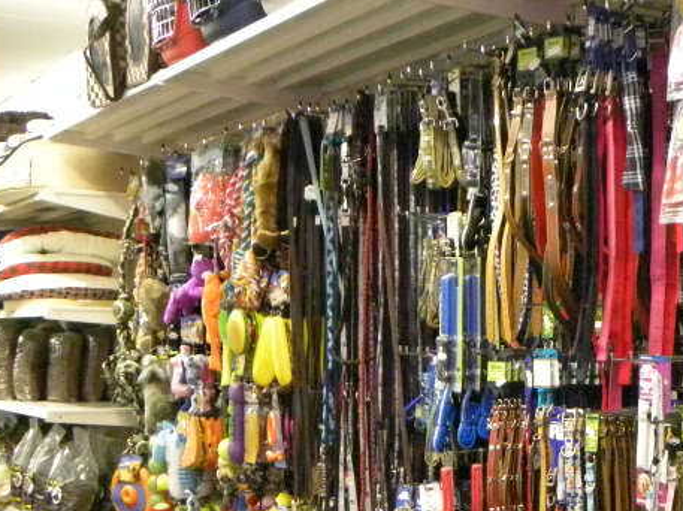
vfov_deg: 19.6
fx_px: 1459
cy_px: 430
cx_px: 554
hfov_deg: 25.8
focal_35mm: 74
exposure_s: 1/29
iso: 800
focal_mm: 5.9
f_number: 2.8
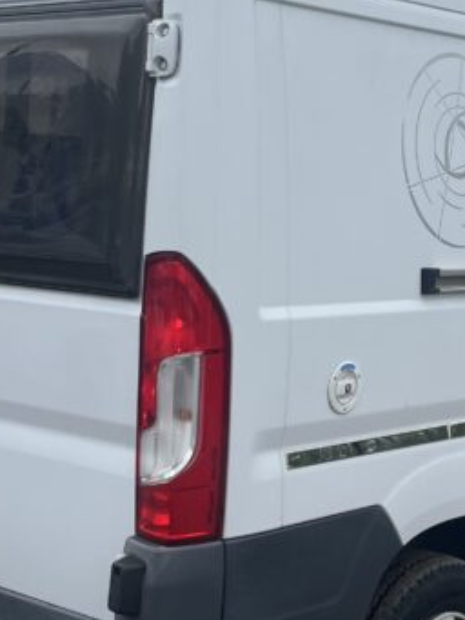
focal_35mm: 78
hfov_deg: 18.8
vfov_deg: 24.9
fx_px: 1396
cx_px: 327
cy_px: 225
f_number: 1.6
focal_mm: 5.1
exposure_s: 1/3413
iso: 50
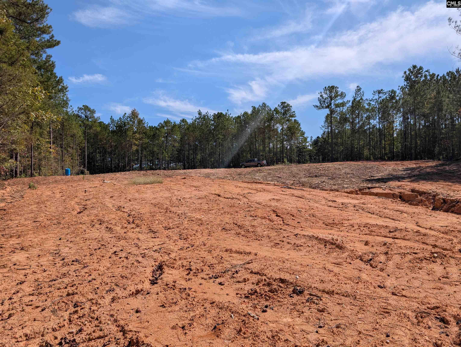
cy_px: 174
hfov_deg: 71.5
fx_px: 320
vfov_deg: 56.9
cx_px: 230
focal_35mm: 24
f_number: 1.68
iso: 21
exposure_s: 1/2037
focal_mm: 6.9
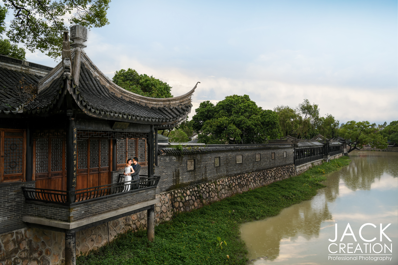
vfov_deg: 45.0
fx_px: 321
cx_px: 199
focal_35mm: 29
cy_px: 132
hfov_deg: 63.7
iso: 400
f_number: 5.6
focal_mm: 29
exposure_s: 1/250
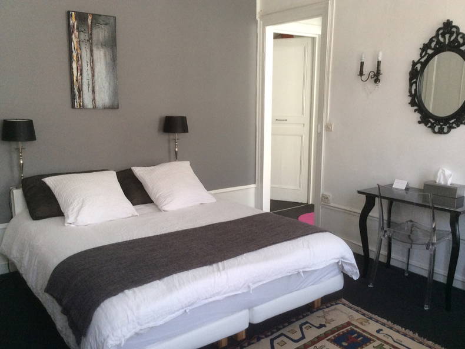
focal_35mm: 33
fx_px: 443
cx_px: 232
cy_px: 174
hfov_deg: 55.4
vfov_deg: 42.9
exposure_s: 1/24
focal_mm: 3.3
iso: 100
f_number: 2.4
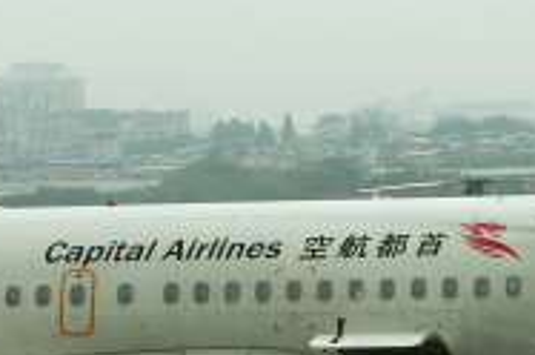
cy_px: 259
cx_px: 369
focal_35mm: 296
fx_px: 4391
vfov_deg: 4.6
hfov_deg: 7.0
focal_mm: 36
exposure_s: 1/250
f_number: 9
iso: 200
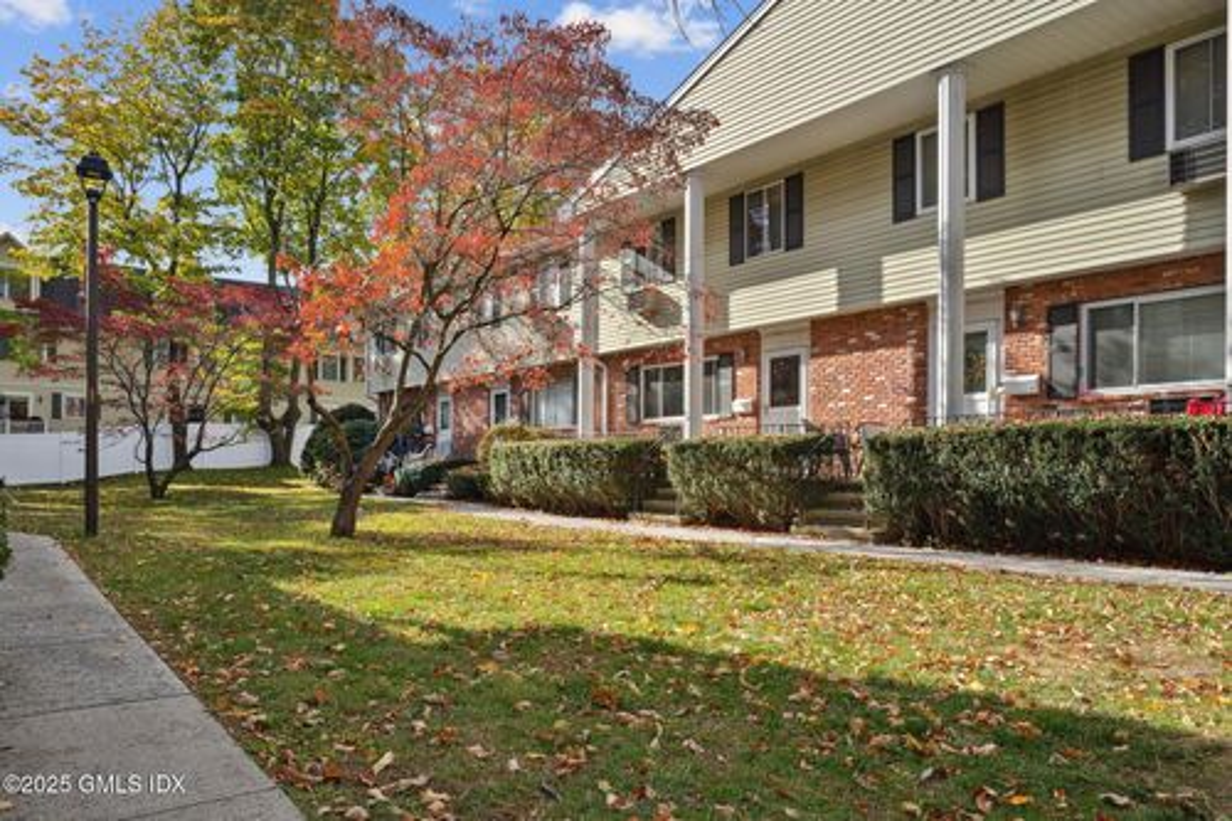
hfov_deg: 73.8
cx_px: 616
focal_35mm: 24
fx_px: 821
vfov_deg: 53.1
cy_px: 410
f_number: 11
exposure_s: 1/160
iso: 400
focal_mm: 24
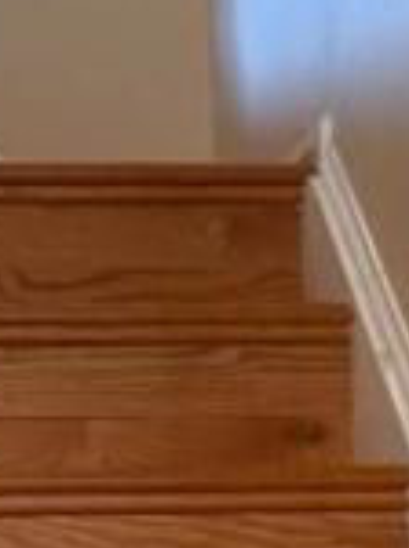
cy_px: 376
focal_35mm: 173
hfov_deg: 8.6
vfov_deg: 11.4
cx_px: 256
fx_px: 2733
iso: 160
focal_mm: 6.76
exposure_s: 1/60
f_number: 1.78
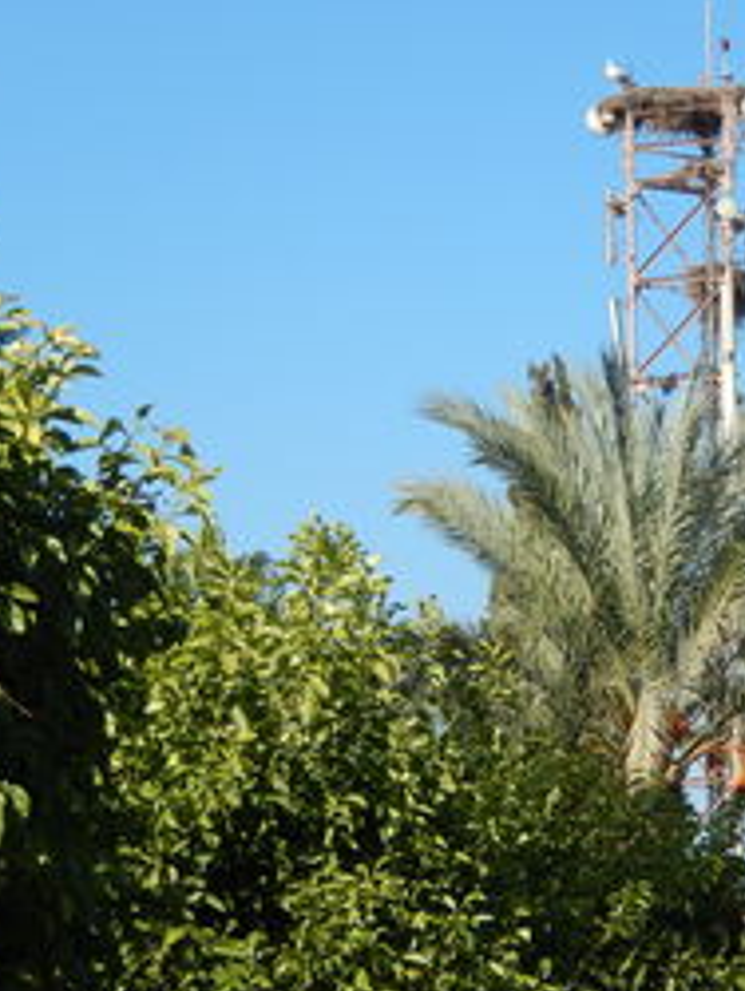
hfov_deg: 7.9
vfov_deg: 10.6
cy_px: 460
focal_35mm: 187
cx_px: 539
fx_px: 5357
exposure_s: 1/500
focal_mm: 21
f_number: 5.5
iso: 125
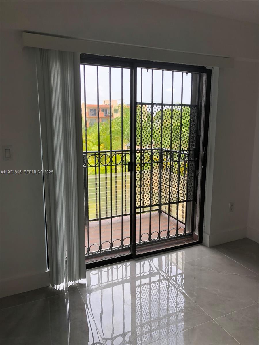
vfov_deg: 63.4
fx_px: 279
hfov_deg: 49.7
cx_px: 130
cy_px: 172
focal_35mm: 28
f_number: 1.8
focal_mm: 3.99
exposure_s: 1/247
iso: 20
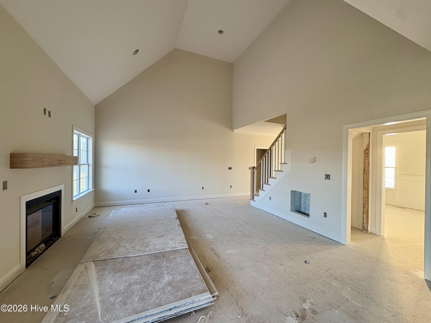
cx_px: 216
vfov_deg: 85.7
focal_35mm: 14
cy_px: 162
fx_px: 174
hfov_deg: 102.1
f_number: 2.2
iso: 160
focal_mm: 2.22
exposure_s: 1/99
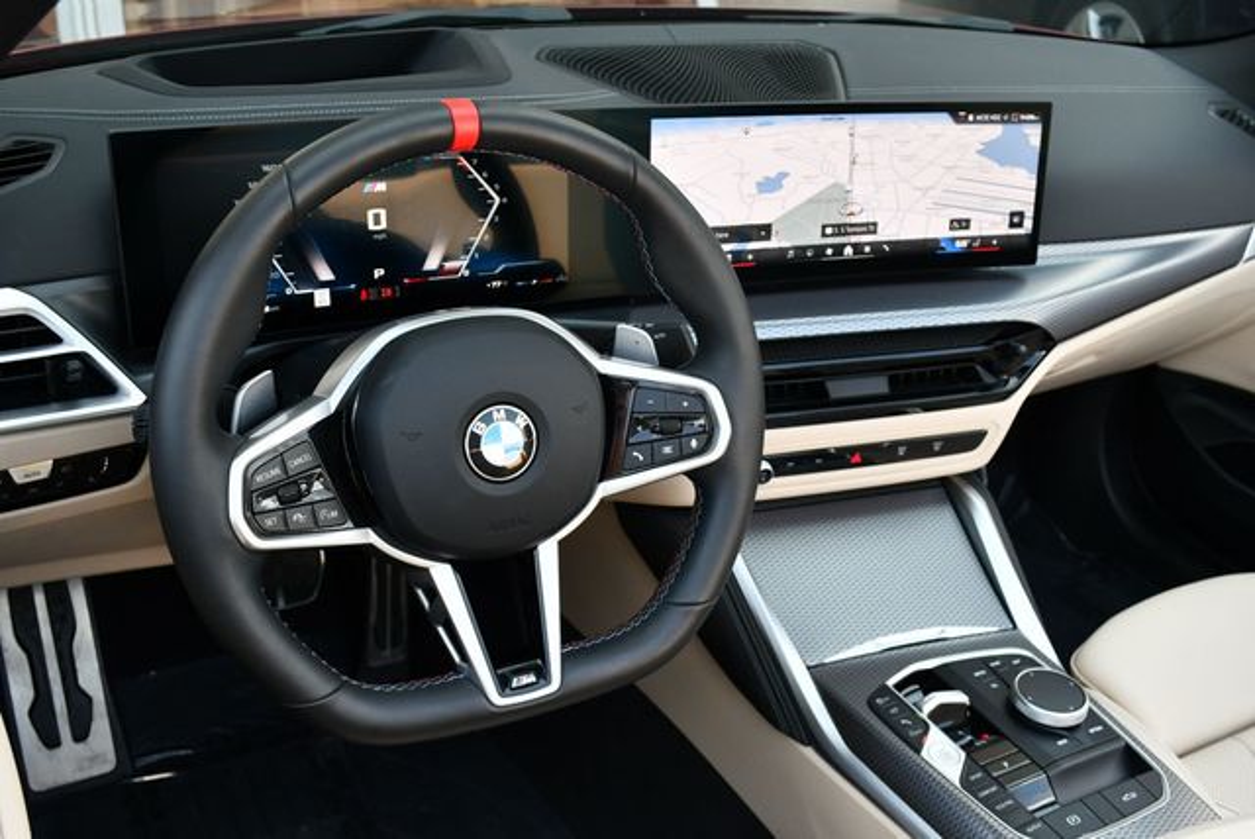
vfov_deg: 36.9
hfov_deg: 53.1
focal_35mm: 36
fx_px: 1256
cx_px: 628
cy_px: 420
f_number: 4
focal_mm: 18
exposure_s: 1/250
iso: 400
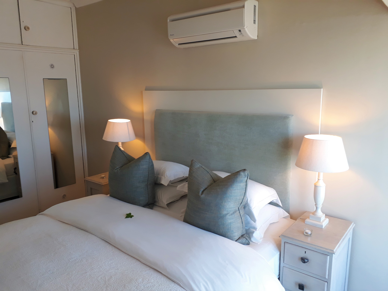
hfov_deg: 65.3
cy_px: 146
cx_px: 194
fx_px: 303
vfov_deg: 51.4
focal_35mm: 27
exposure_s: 1/33
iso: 50
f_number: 1.9
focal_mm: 3.6
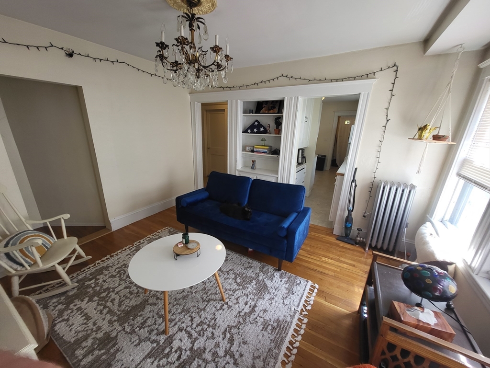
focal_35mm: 13
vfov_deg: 89.9
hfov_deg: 106.2
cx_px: 245
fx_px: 184
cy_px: 184
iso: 100
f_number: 2.2
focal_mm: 1.74
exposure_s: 1/60
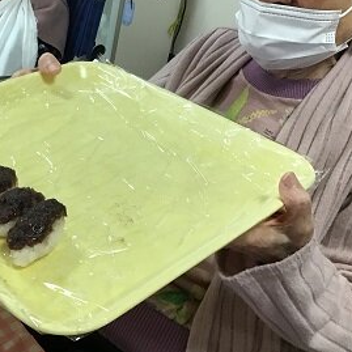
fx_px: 587
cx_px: 86
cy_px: 135
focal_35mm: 51
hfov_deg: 32.7
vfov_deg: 33.3
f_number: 2.4
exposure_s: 1/30
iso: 50
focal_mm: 3.3
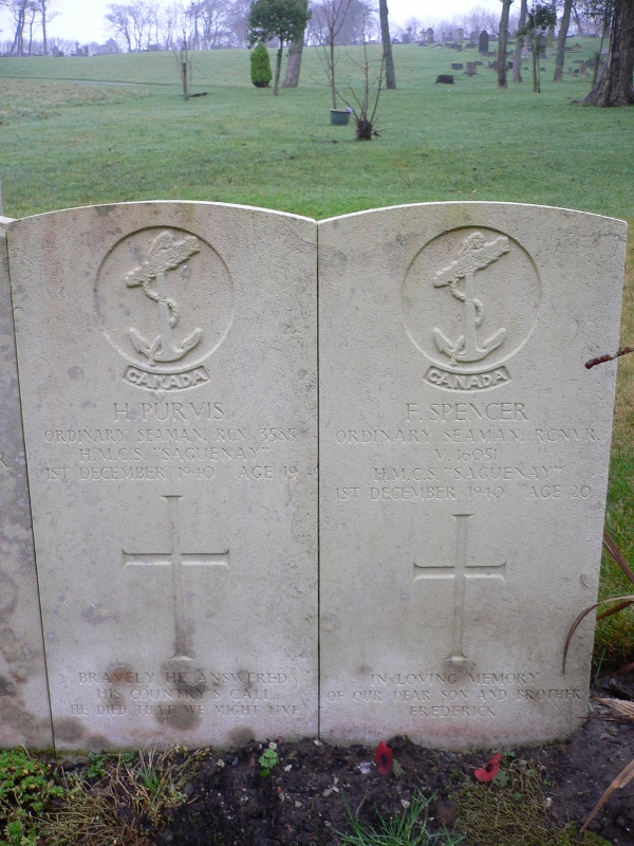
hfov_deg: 40.7
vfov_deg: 52.6
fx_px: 855
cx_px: 317
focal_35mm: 35
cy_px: 423
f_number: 2.8
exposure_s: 1/50
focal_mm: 5.8
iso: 100
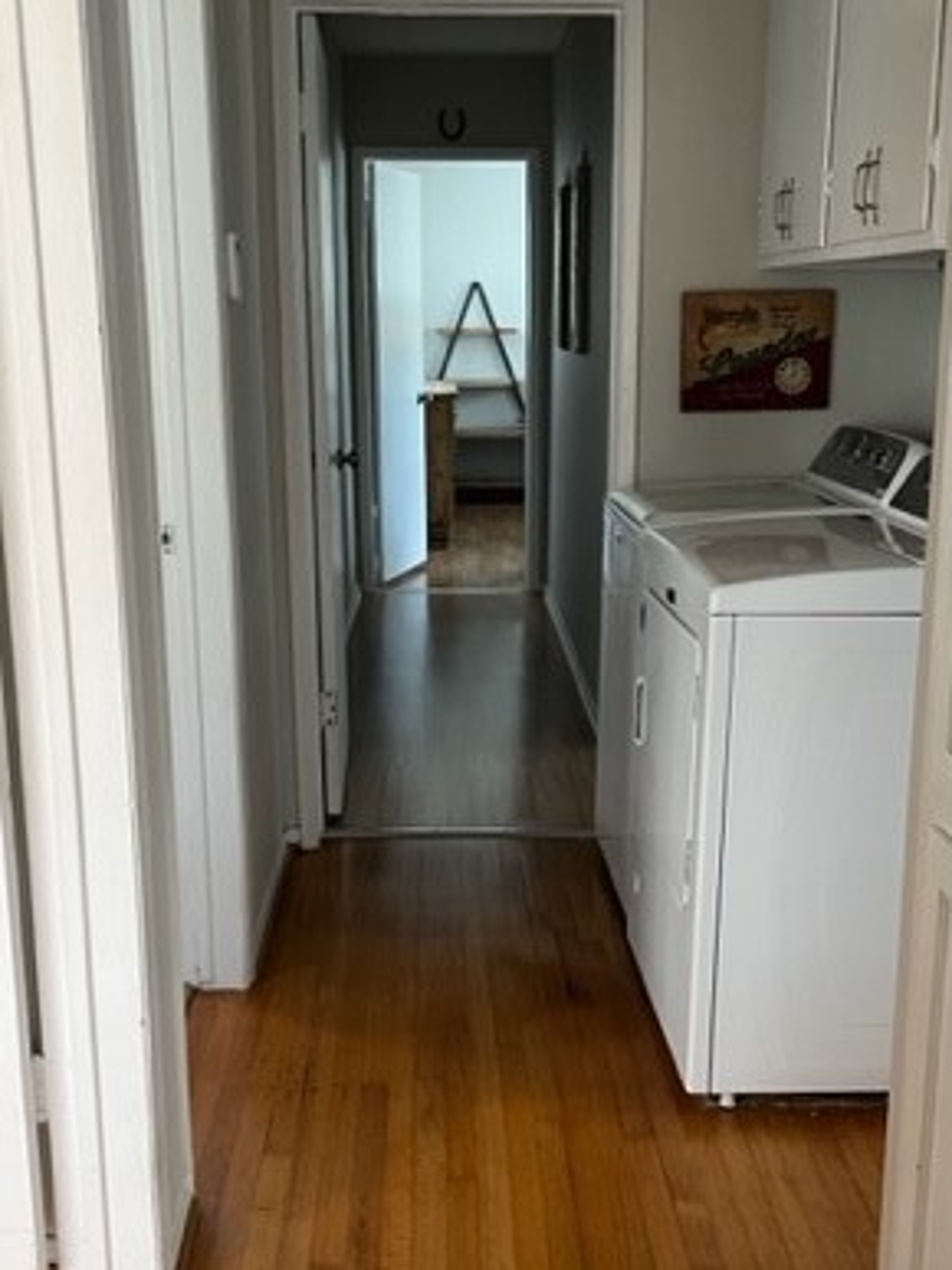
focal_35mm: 43
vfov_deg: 43.8
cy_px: 702
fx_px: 1578
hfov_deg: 33.6
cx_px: 496
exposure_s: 1/60
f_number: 1.6
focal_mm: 5.1
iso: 200
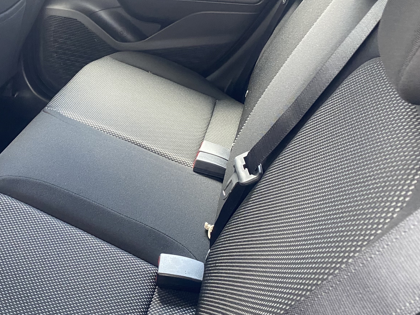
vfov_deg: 32.2
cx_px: 90
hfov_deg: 40.5
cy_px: 149
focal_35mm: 45
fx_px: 546
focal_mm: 4.25
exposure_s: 1/60
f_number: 1.8
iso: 250
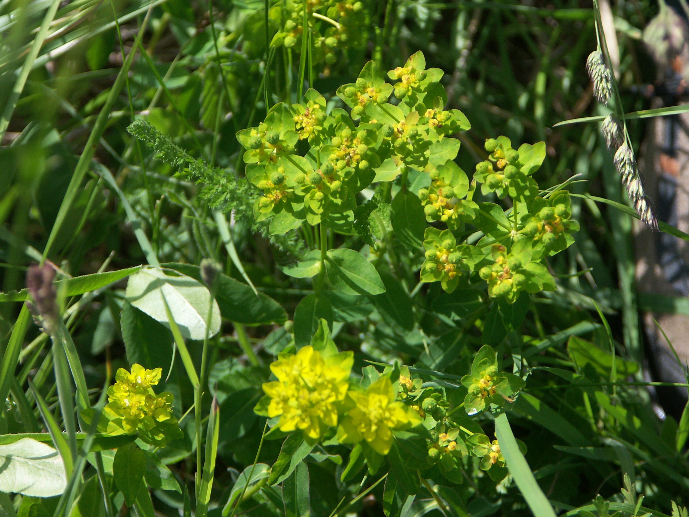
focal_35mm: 200
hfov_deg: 9.9
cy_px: 258
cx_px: 344
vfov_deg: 7.4
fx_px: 3981
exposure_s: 1/1250
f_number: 3.5
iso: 100
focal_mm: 50.69
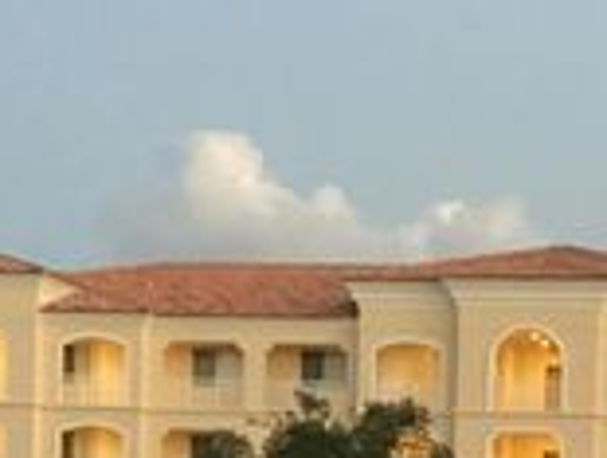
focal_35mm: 133
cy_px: 710
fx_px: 2338
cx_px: 584
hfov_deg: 14.6
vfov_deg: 10.7
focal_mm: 3.3
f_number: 2.4
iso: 800
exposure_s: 1/20
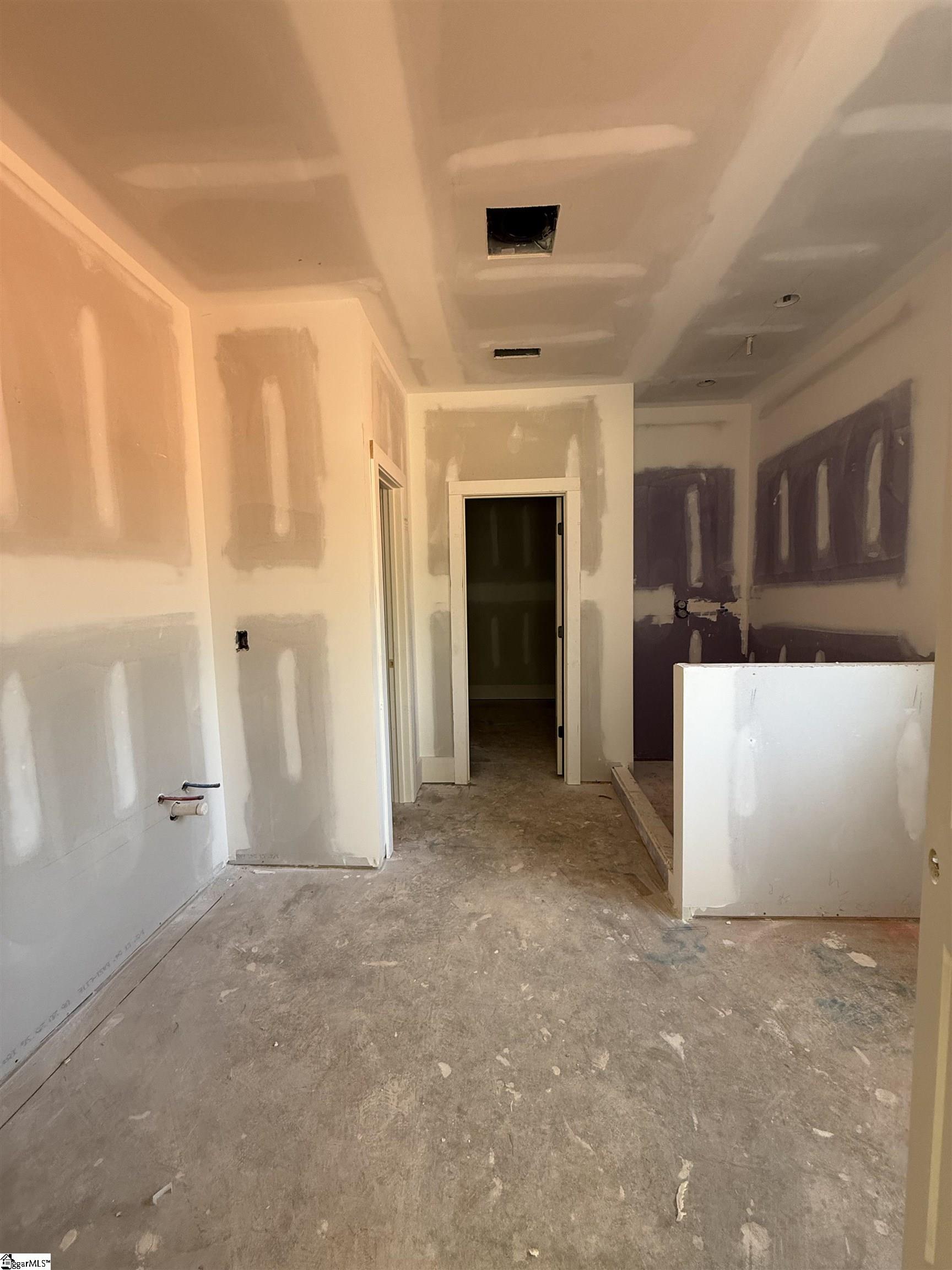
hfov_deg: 85.7
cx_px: 476
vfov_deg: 102.1
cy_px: 635
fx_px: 513
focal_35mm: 14
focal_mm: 2.22
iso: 200
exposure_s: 1/99
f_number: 2.2
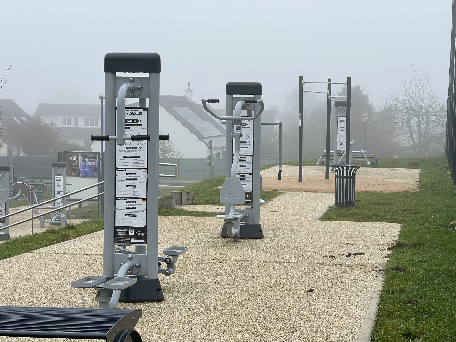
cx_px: 228
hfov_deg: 25.3
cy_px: 171
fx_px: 1014
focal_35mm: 77
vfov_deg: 19.1
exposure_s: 1/138
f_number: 2.8
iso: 32
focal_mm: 9
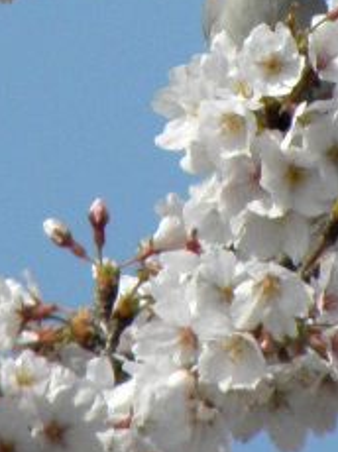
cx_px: 295
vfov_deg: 1.1
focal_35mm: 1883
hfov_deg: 0.8
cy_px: 98
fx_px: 24560
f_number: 5
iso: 100
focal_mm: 119.6
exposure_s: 1/640
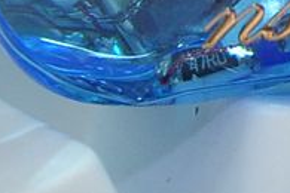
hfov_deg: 7.2
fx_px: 2220
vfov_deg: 4.9
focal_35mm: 276
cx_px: 558
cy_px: -240
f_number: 5
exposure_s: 1/200
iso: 400
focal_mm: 35
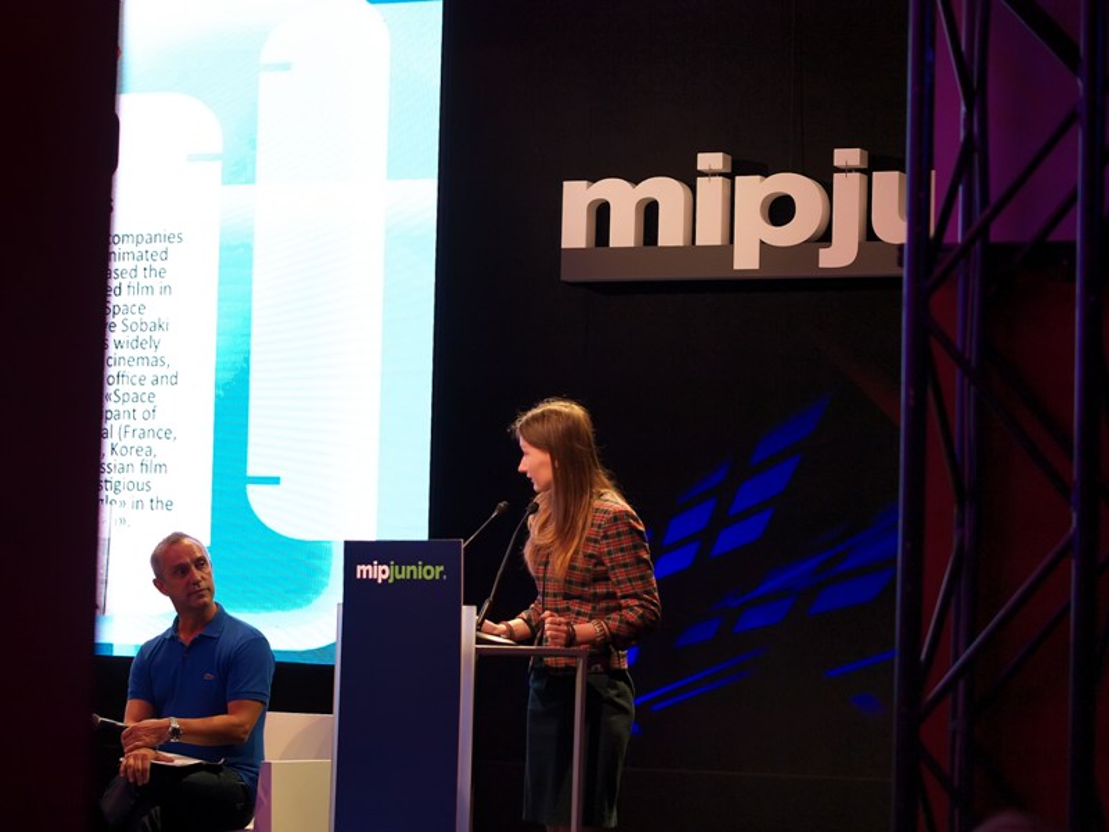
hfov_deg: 19.6
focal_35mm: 100
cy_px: 416
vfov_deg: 14.8
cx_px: 554
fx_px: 3204
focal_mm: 50
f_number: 2
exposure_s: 1/80
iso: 250
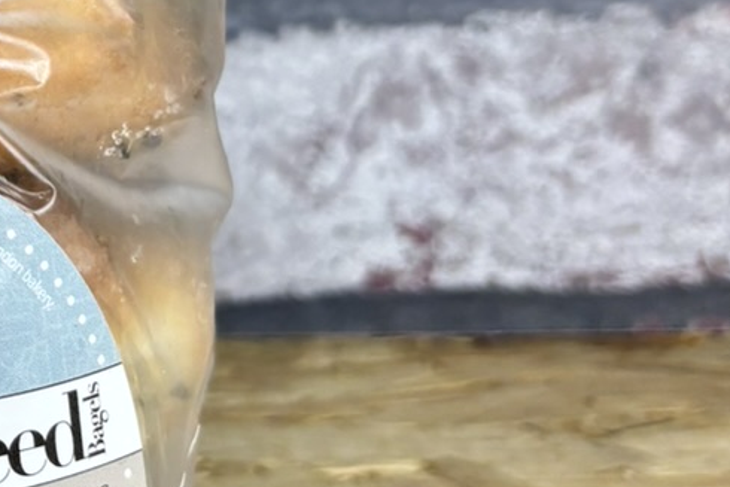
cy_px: -110
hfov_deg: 16.9
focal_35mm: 113
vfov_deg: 11.9
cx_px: -261
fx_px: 2292
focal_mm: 5.96
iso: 50
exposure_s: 1/100
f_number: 1.6
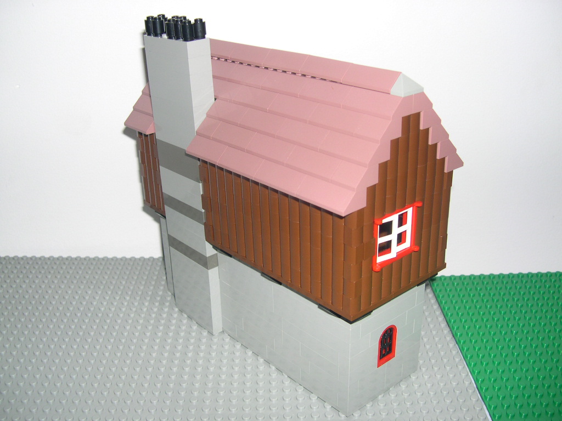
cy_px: 210
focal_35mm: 38
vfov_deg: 37.7
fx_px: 617
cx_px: 281
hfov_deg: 49.0
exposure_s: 1/60
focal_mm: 8
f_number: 2.8
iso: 100
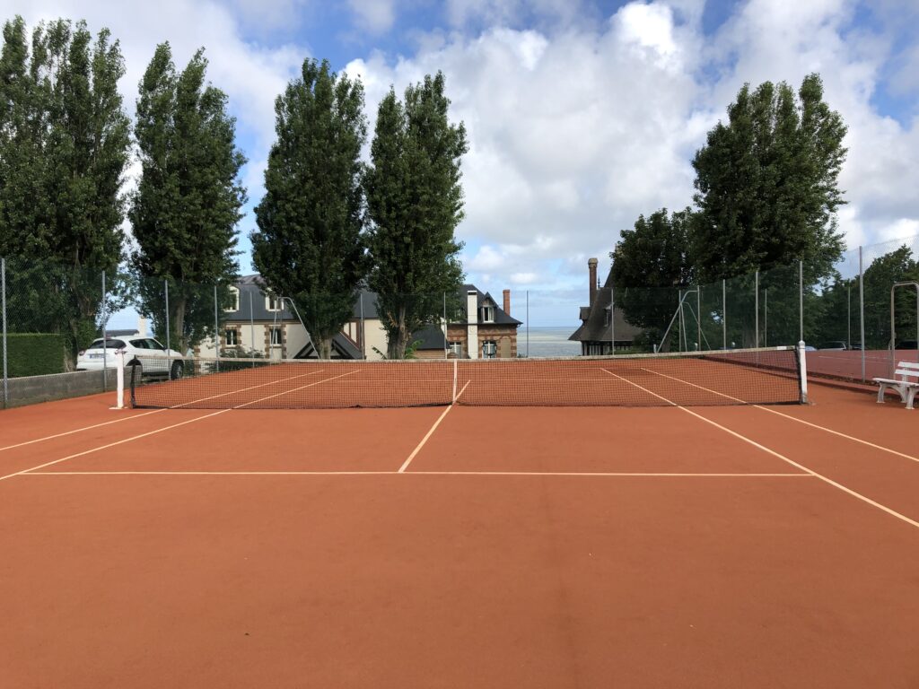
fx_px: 743
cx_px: 460
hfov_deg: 63.4
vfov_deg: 49.7
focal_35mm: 28
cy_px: 344
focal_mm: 3.99
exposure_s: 1/1297
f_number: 1.8
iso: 20
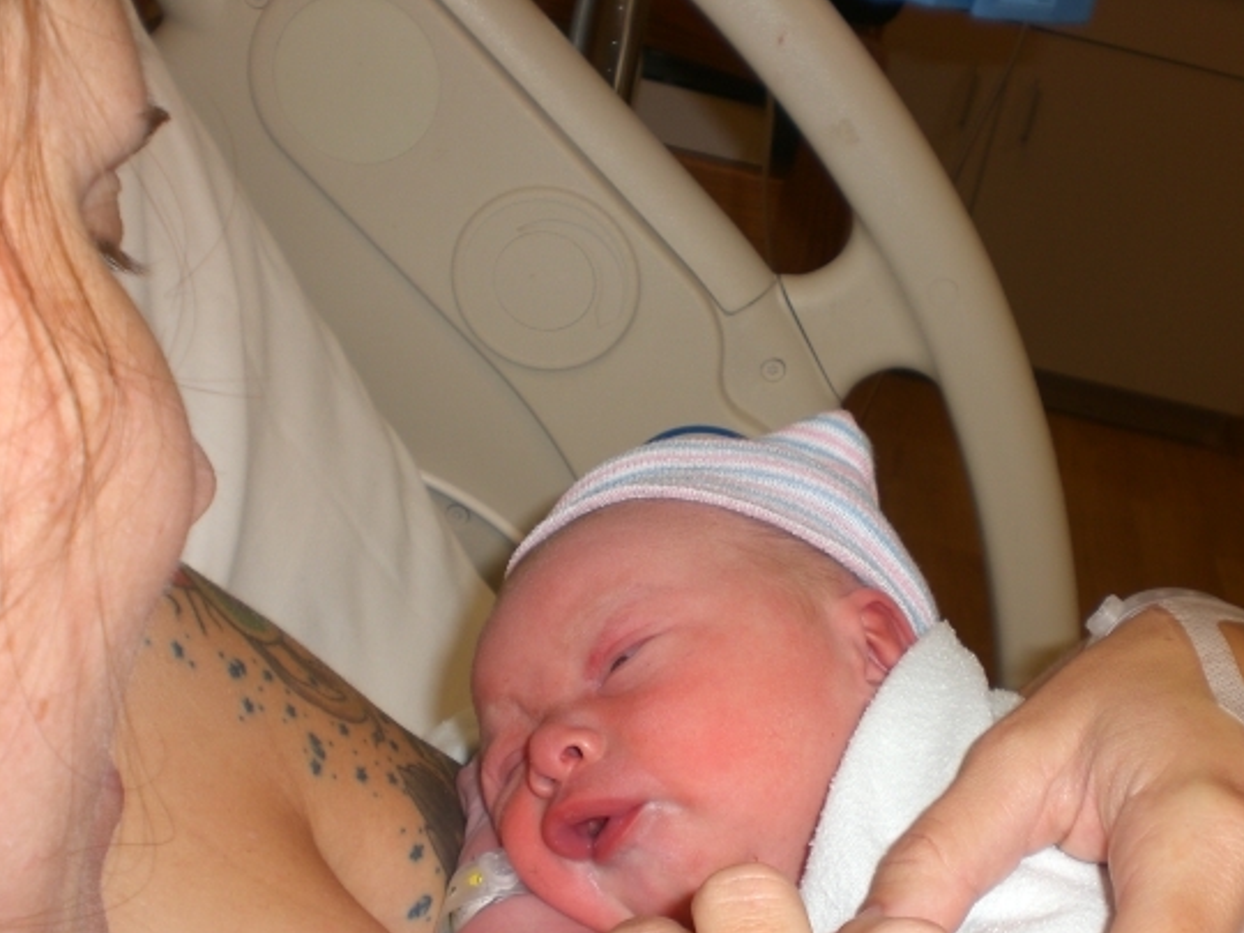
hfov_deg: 42.0
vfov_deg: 32.1
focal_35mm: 45
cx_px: 707
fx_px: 1617
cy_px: 548
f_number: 3.1
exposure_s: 1/60
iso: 50
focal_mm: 6.3
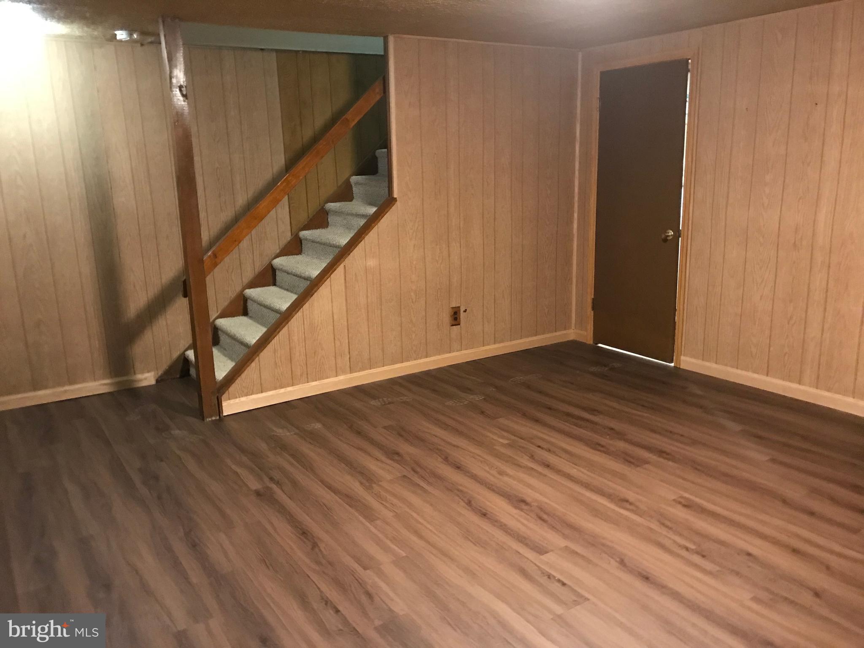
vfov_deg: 49.7
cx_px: 432
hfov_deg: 63.4
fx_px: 699
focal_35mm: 28
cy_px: 324
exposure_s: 1/4
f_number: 1.8
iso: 100
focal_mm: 3.99
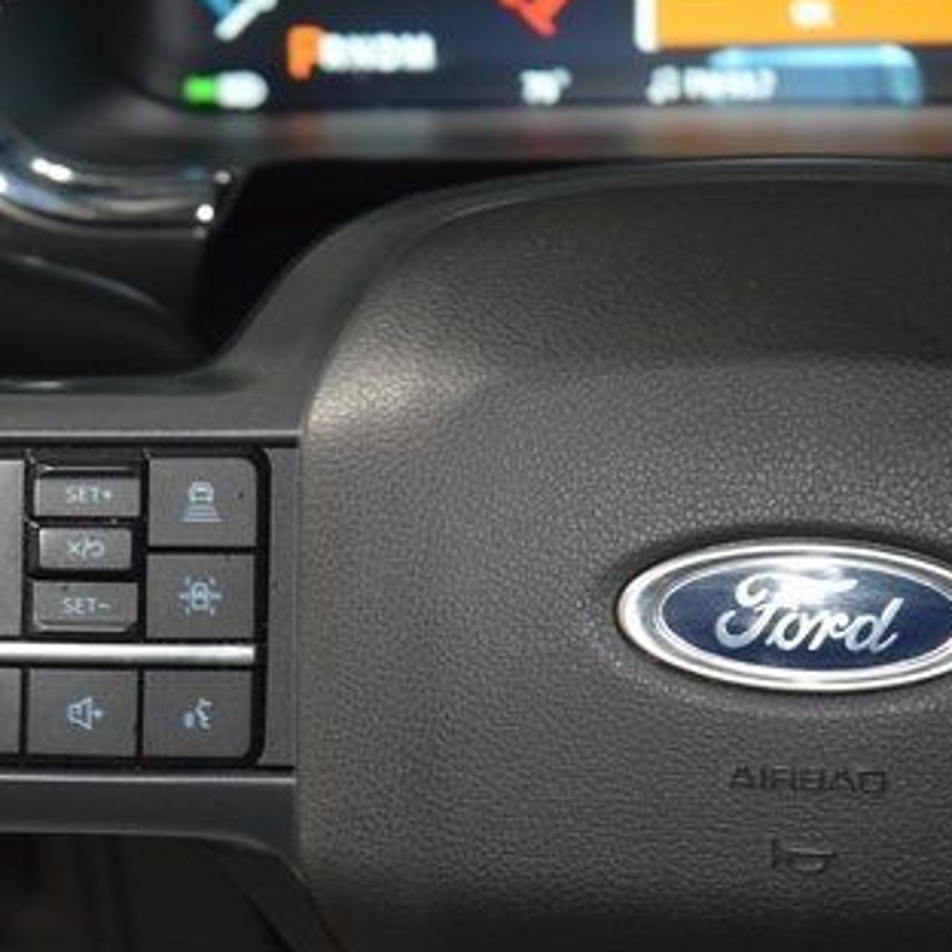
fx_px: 5694
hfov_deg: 9.5
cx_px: 92
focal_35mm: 183
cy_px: 587
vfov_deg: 9.6
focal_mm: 70
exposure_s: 1/40
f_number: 4.5
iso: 2200
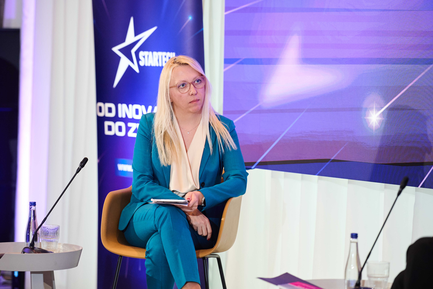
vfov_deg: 8.6
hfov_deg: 12.8
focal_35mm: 160
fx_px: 1924
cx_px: 216
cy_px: 144
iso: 2500
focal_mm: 160
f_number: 2.8
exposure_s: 1/200
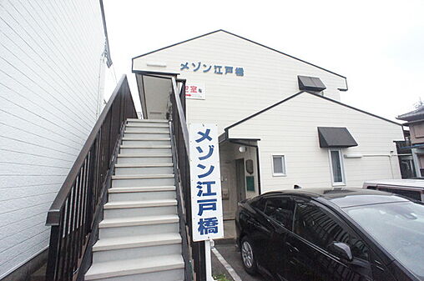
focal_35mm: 24
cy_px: 140
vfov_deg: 53.0
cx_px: 212
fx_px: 282
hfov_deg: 73.8
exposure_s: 1/1250
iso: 6400
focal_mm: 16
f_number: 9
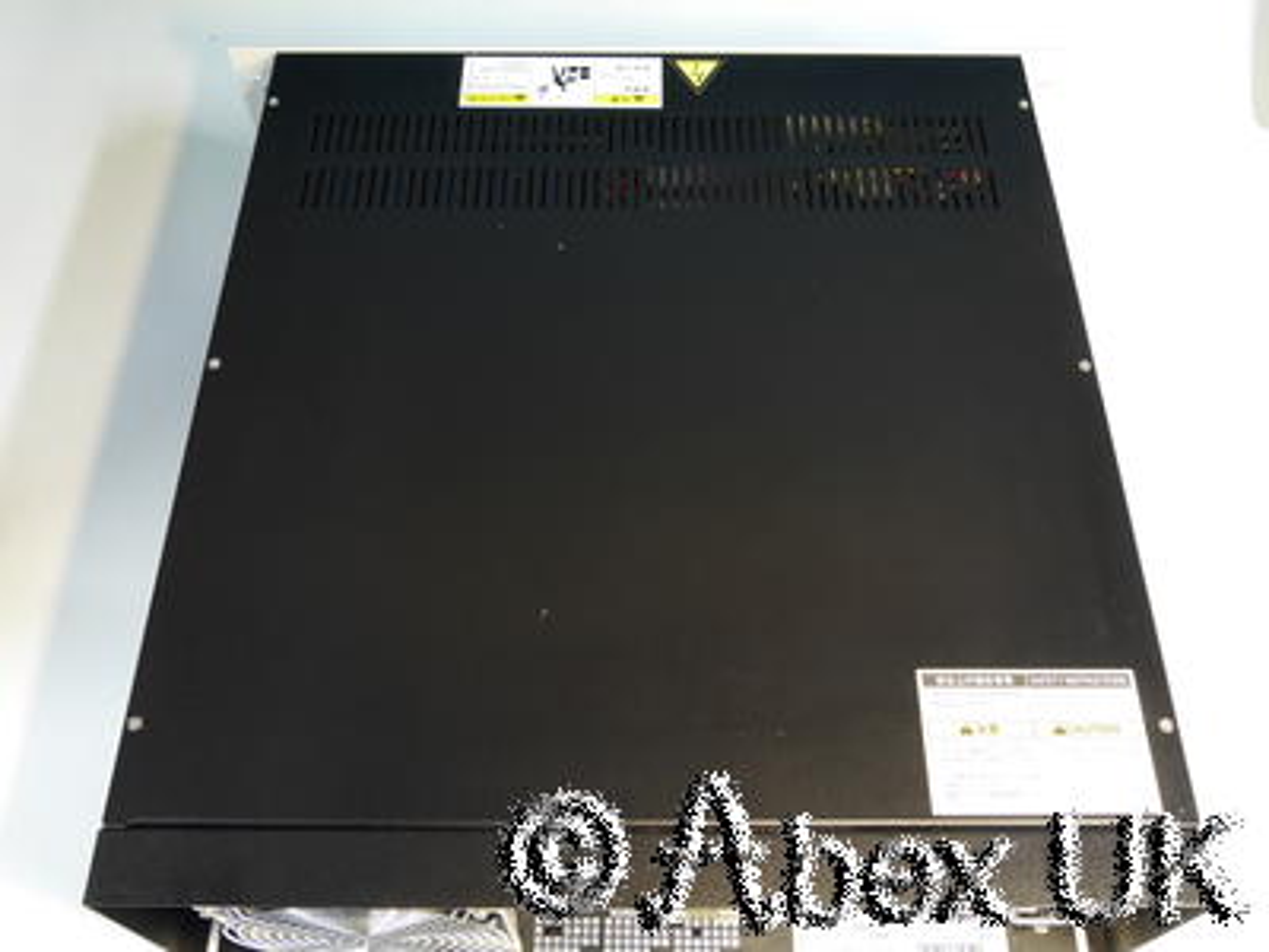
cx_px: 634
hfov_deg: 54.0
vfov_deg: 41.8
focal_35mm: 34
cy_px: 476
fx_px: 1246
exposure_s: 1
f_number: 8
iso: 200
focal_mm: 17
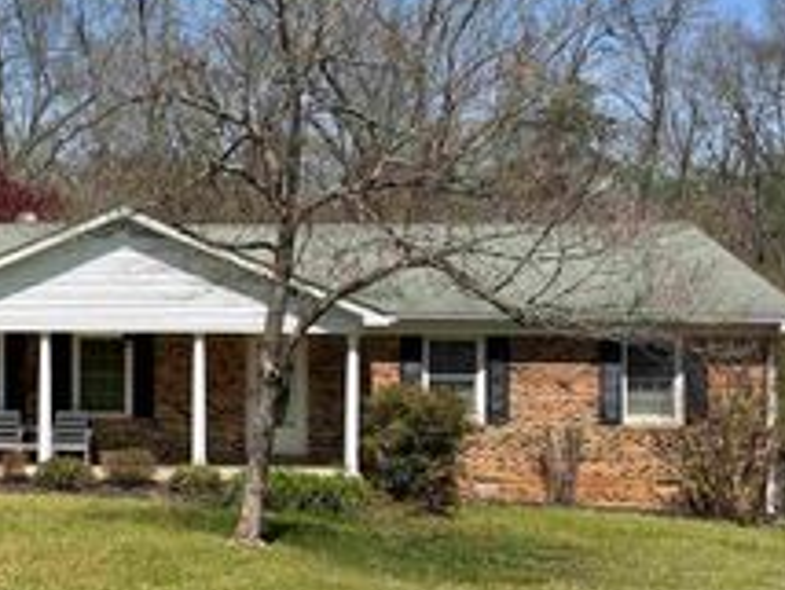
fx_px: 1271
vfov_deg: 26.1
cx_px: 84
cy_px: 339
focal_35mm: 56
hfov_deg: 32.7
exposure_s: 1/4975
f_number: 1.78
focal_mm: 6.76
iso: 80
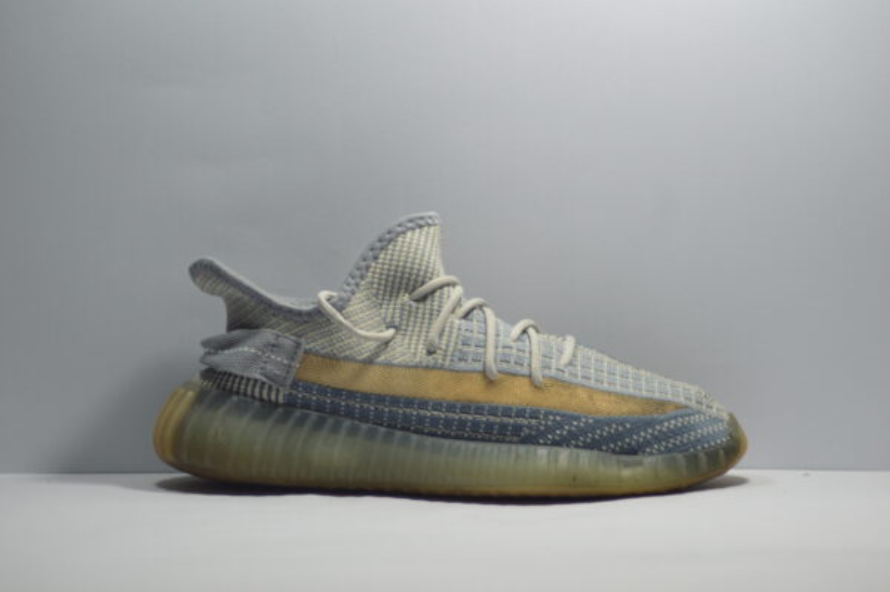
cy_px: 296
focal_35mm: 202
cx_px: 445
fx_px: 5002
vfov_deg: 6.8
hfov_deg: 10.2
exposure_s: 1/160
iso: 400
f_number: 4.2
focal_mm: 135
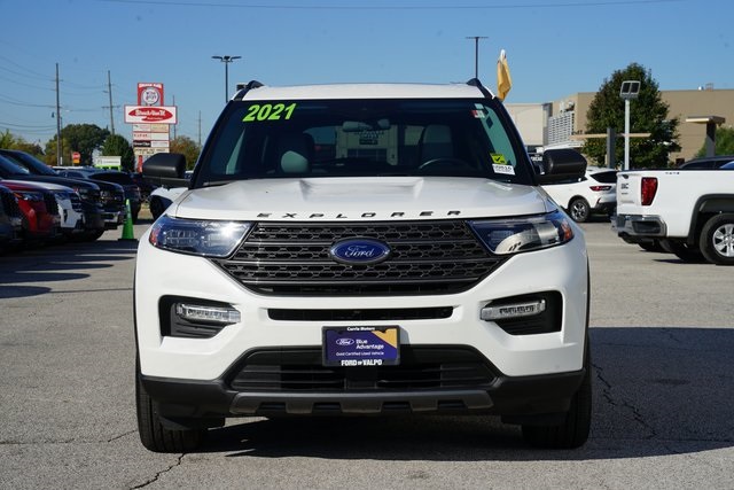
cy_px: 245
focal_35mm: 78
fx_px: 1591
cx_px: 367
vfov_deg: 17.5
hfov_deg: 26.0
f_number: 14
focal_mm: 78
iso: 100
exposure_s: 1/200
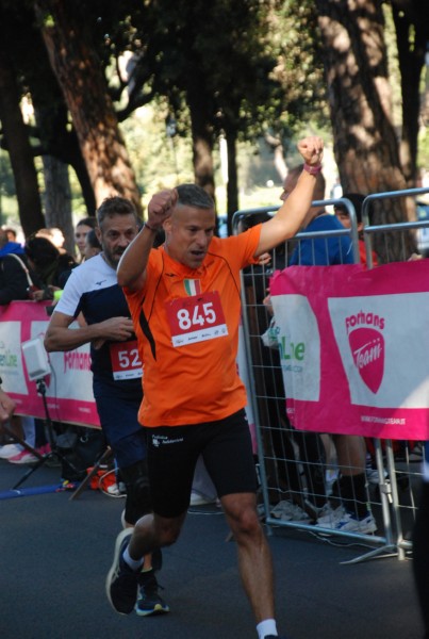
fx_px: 2801
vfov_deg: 13.0
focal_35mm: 158
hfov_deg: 8.8
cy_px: 320
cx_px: 214
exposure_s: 1/320
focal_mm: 105
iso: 1000
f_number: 5.6
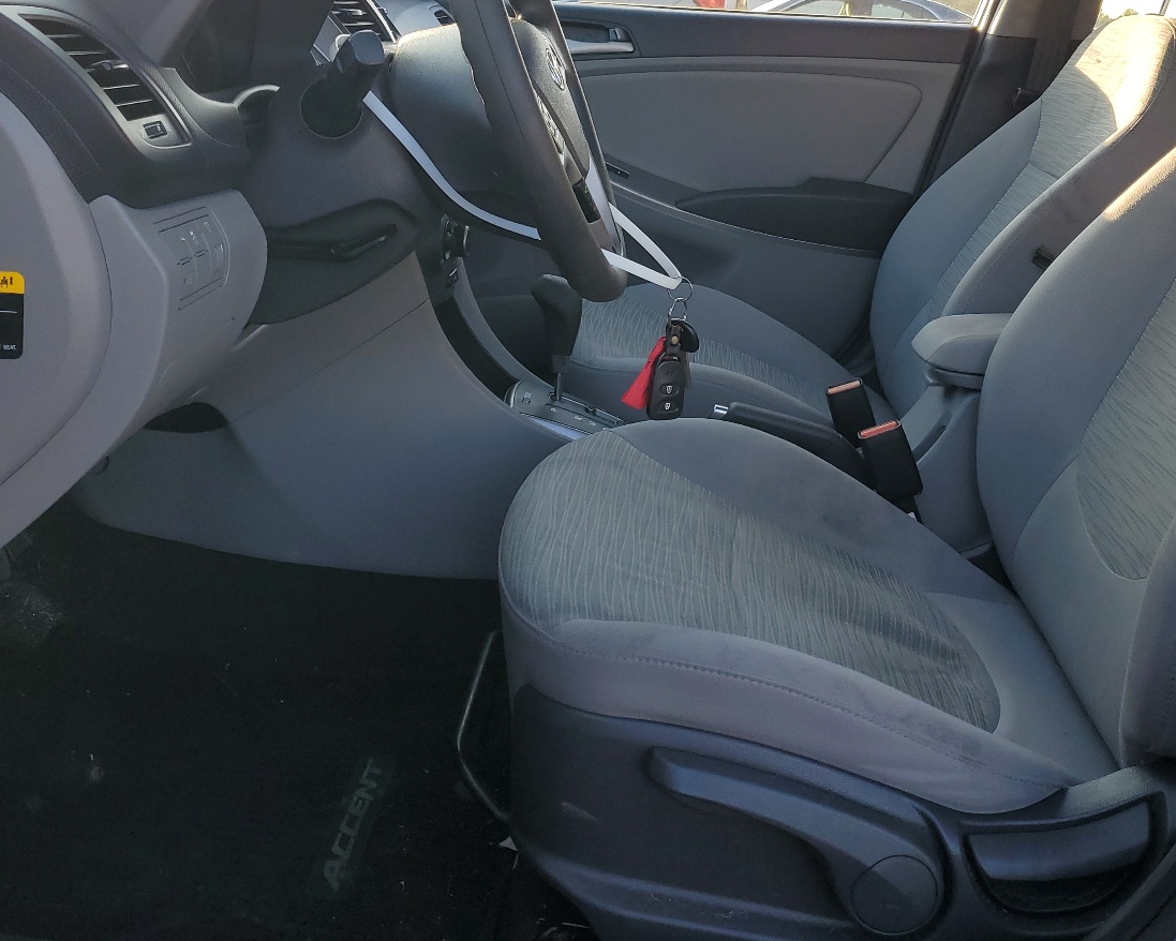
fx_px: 1288
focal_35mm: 37
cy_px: 304
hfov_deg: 48.8
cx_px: 702
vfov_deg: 39.6
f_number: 1.5
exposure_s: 1/455
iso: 50
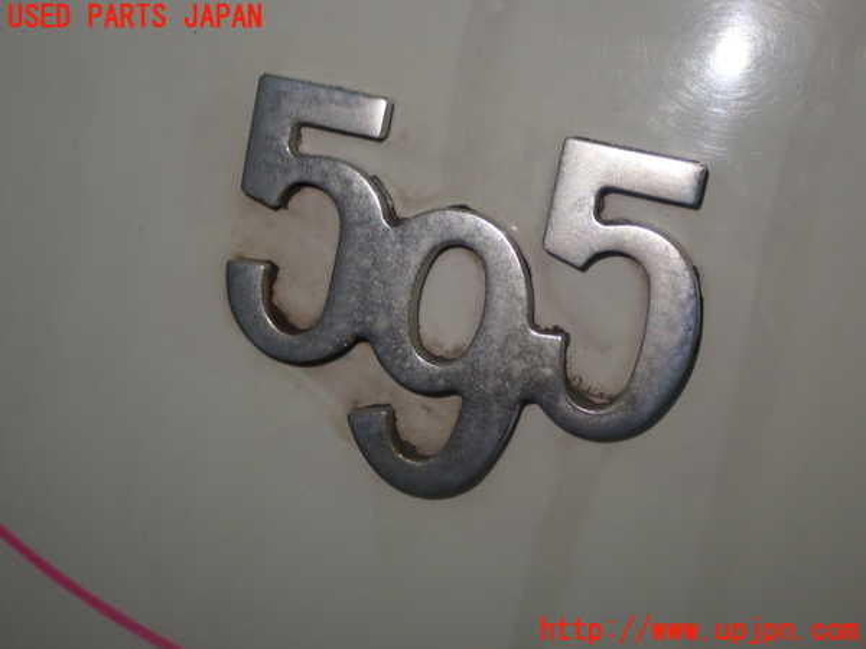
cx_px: 433
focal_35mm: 62
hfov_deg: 31.2
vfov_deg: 23.7
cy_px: 324
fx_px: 1551
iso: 200
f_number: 3.6
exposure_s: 1/60
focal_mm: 11.09
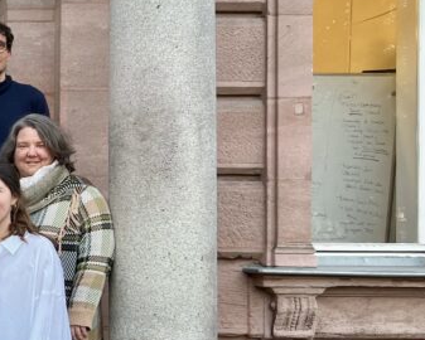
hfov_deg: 21.6
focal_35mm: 77
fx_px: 969
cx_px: -172
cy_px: 227
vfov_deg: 19.9
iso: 50
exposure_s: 1/121
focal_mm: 5.7
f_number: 1.5
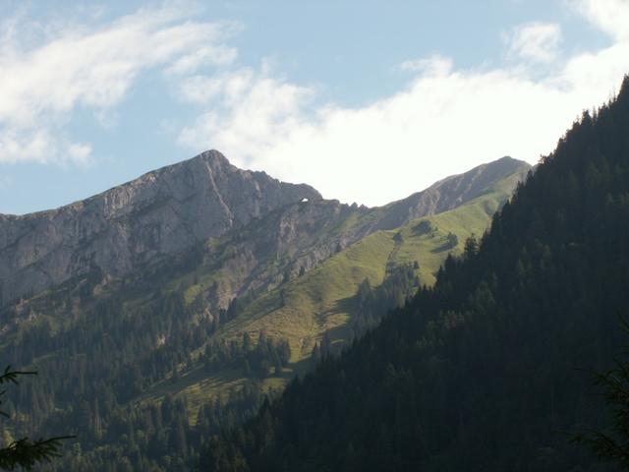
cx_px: 314
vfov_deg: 14.6
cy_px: 236
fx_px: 1835
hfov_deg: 19.4
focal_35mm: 101
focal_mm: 16.43
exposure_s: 1/100
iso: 50
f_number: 8
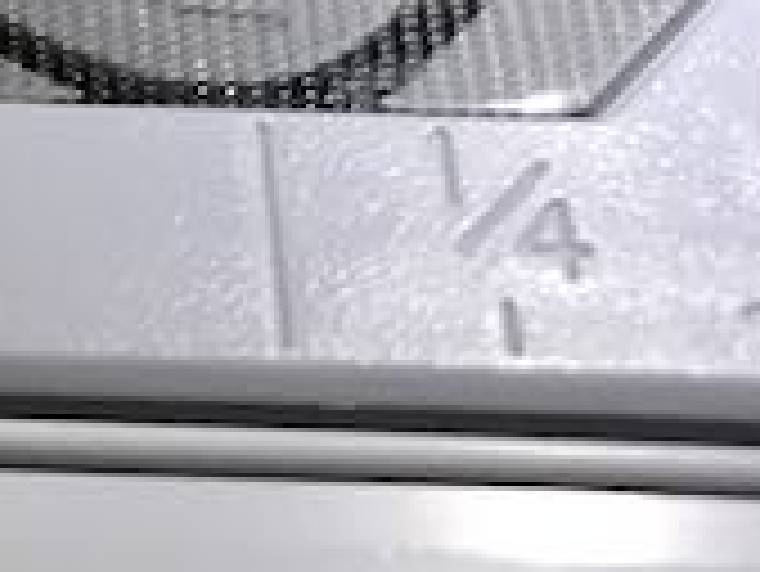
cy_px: -642
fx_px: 2724
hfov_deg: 14.6
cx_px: -441
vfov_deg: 10.7
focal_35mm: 124
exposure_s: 1/30
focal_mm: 3.99
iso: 40
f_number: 1.8
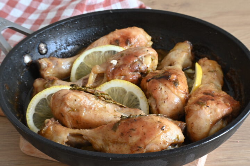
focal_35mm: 78
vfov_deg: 17.5
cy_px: 83
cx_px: 125
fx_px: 541
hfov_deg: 26.0
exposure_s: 1/5
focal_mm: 52
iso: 640
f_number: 13
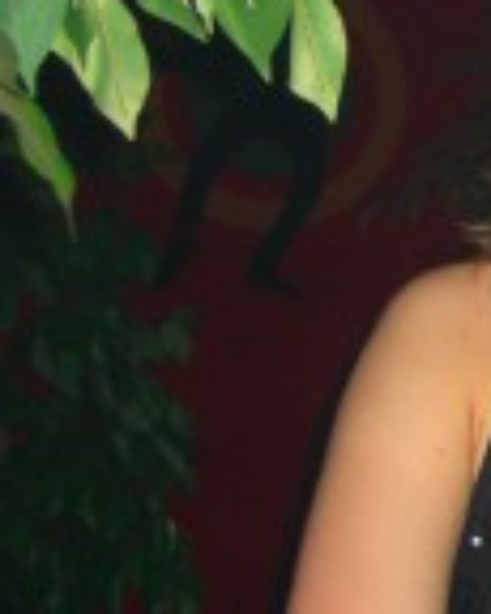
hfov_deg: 9.1
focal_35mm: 155
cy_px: 213
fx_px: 2819
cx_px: 1106
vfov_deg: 12.4
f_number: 2.8
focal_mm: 7.9
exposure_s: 1/60
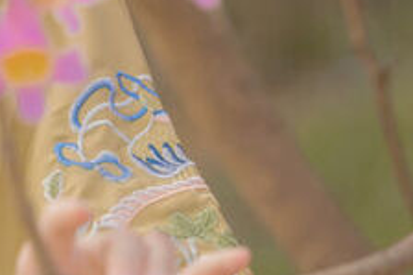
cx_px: -79
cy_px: -78
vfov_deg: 2.8
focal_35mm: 483
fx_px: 5537
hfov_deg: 4.3
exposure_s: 1/800
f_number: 2.8
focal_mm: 104
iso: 100
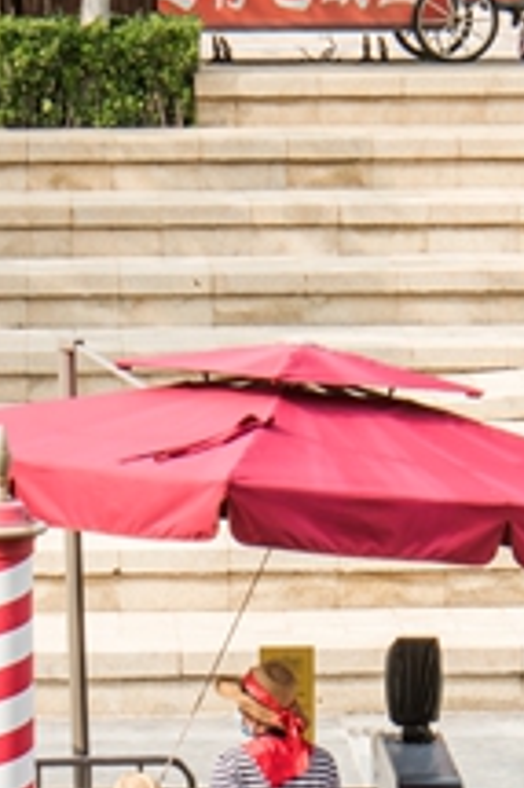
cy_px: 640
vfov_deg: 9.3
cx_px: 308
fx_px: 4833
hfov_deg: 6.2
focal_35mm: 221
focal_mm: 44
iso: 160
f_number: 11
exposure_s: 1/100
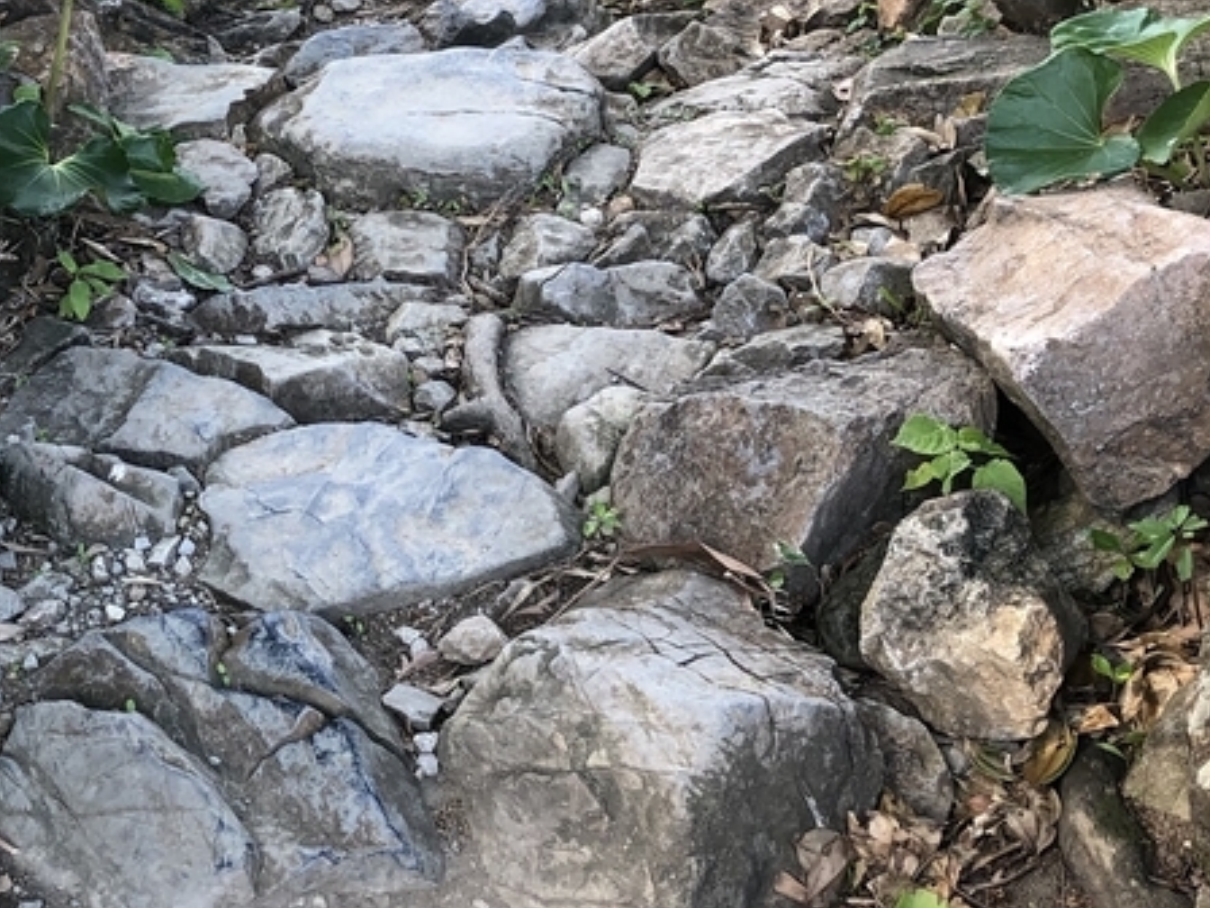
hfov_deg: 29.9
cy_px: 343
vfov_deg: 22.9
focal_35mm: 64
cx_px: 327
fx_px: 2237
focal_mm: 3.99
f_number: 1.8
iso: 50
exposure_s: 1/120
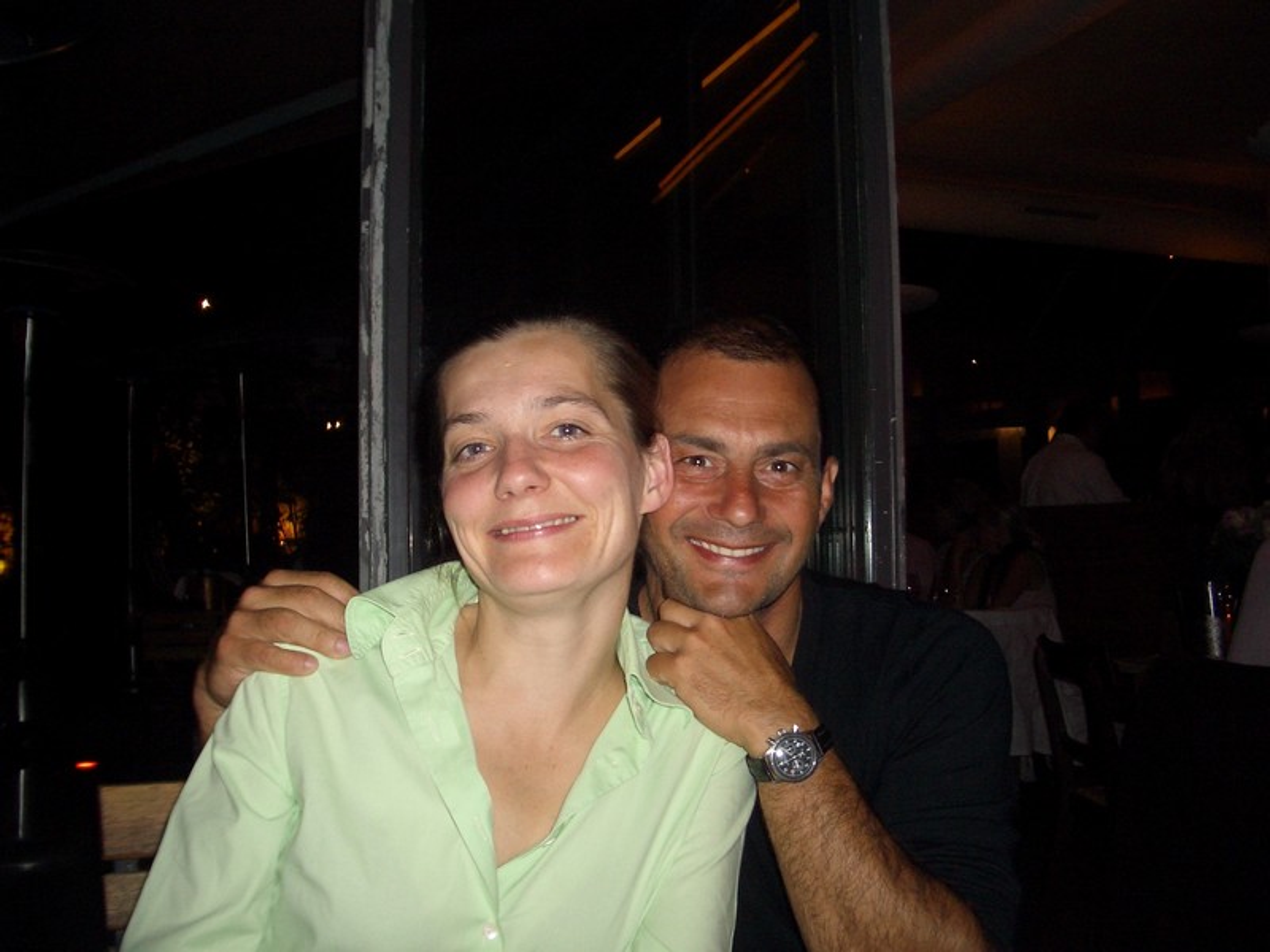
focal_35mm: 35
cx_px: 635
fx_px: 1284
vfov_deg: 40.7
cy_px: 476
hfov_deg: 52.6
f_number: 2.6
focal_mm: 5.8
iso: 100
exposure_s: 1/60
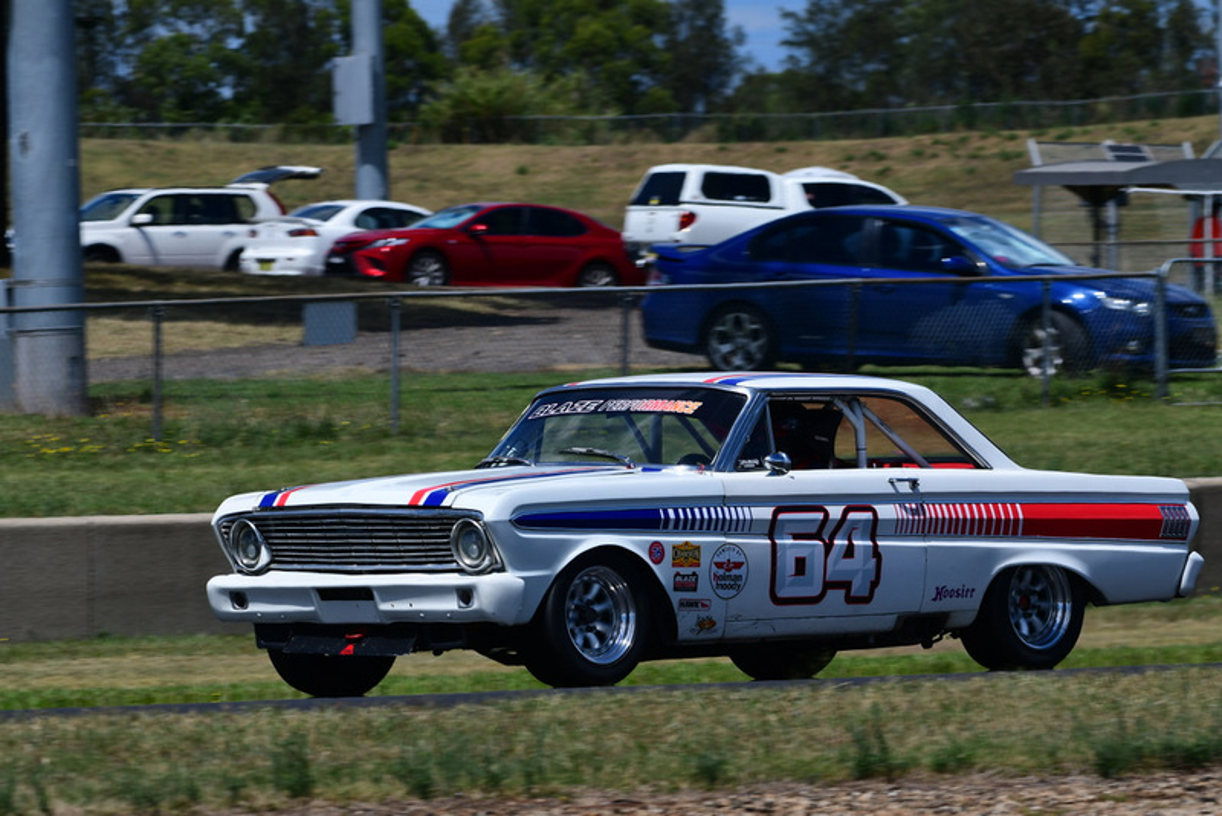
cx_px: 611
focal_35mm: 300
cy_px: 408
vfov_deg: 4.6
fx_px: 10186
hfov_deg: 6.9
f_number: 10
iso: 160
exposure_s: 1/640
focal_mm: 200
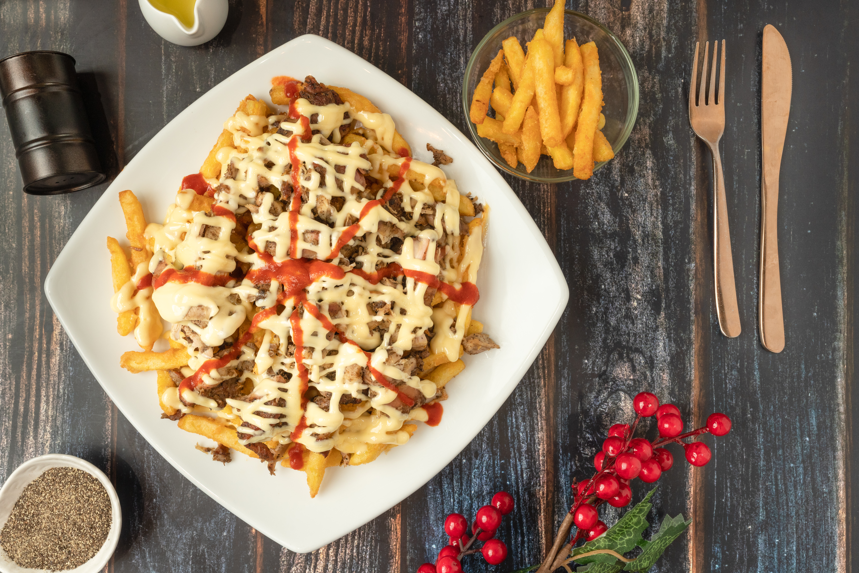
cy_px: 286
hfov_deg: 54.4
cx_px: 430
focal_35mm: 35
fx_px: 835
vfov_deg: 37.9
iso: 640
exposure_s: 1/8
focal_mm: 35
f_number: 13
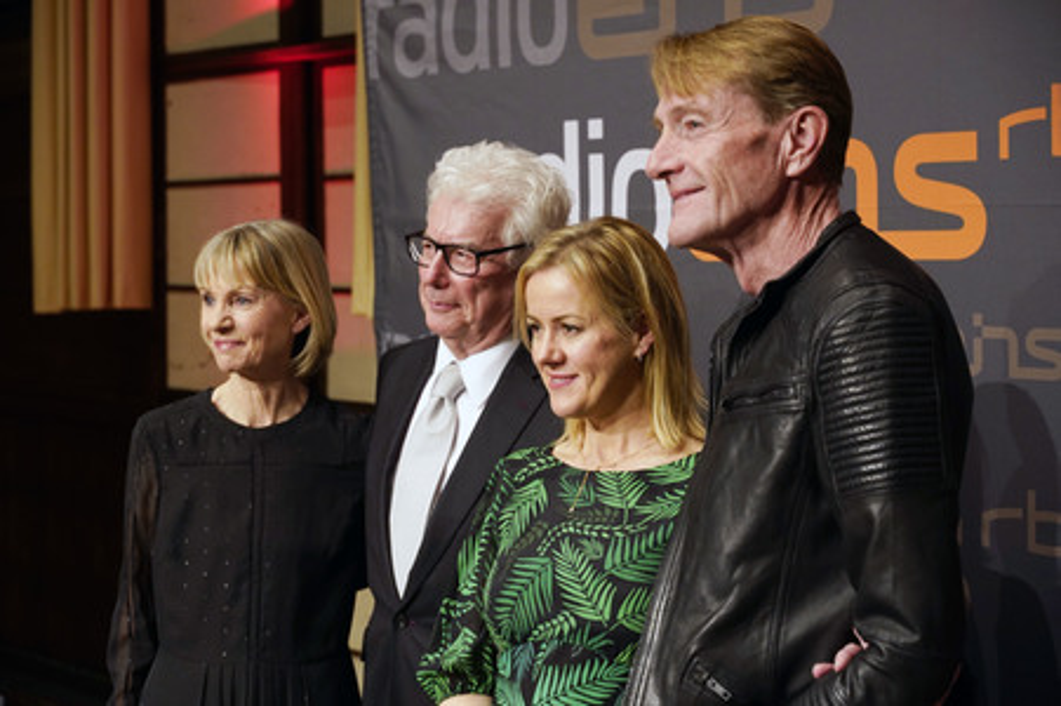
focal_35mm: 75
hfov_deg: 27.0
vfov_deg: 18.2
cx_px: 530
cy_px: 353
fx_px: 2209
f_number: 5.6
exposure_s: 1/40
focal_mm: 75
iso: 1600
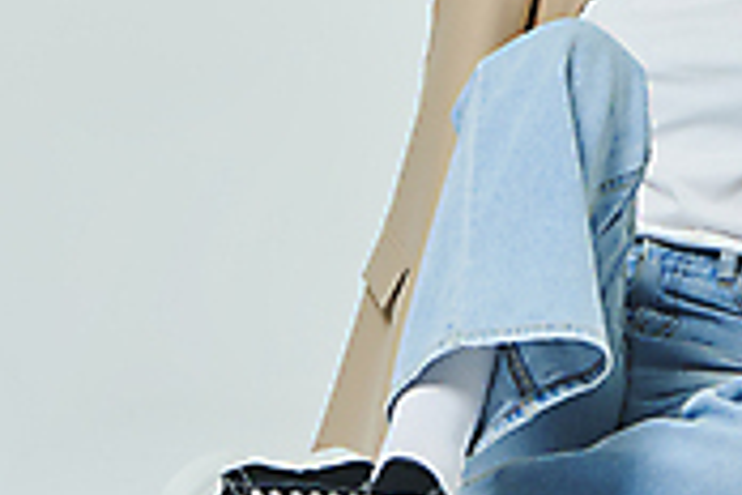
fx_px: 4967
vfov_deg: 5.7
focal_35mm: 241
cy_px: -141
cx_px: 439
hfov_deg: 8.5
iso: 100
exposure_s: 1/125
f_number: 11
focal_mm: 70
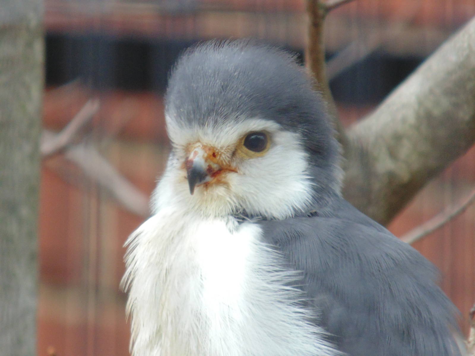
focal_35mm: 580
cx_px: 238
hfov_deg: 3.4
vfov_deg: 2.6
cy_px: 178
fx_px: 7959
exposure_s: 1/125
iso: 160
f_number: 5.9
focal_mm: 104
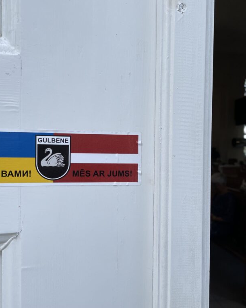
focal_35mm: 34
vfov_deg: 52.8
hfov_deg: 43.2
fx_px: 309
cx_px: 143
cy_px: 154
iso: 32
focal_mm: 4.2
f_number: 1.6
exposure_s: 1/458
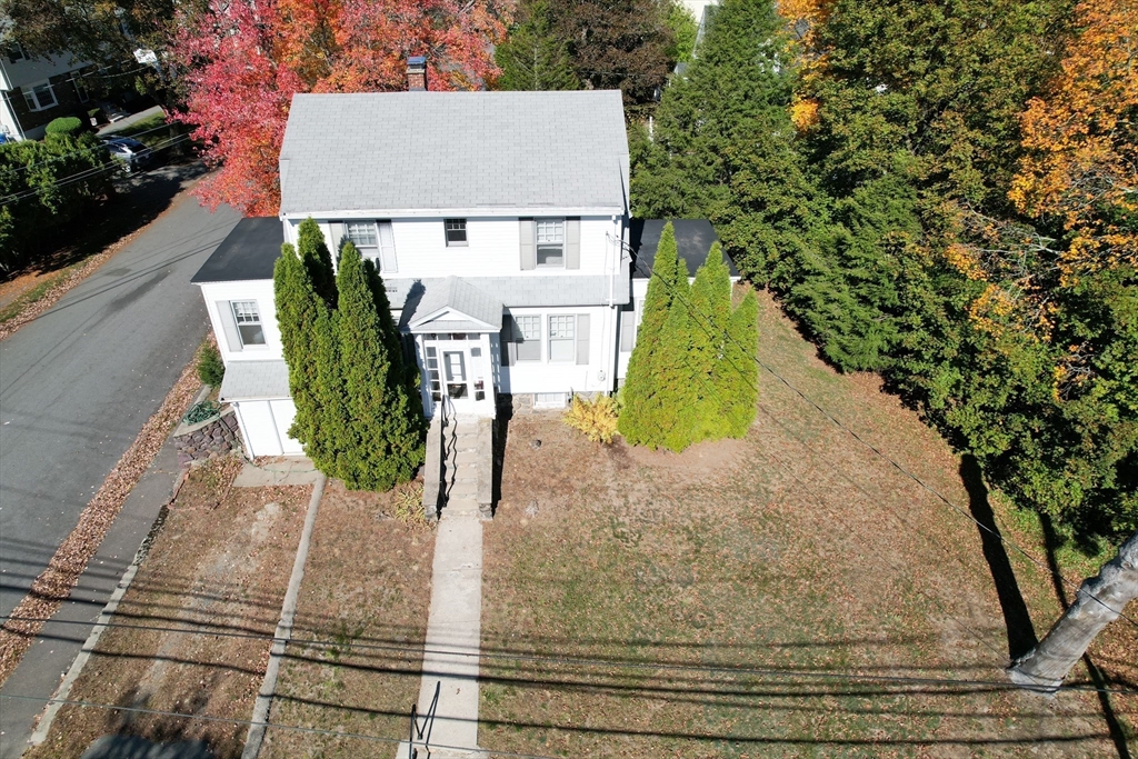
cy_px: 380
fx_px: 695
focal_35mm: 22
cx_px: 569
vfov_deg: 57.2
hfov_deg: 78.6
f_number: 2.8
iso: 200
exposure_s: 1/160
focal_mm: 8.38
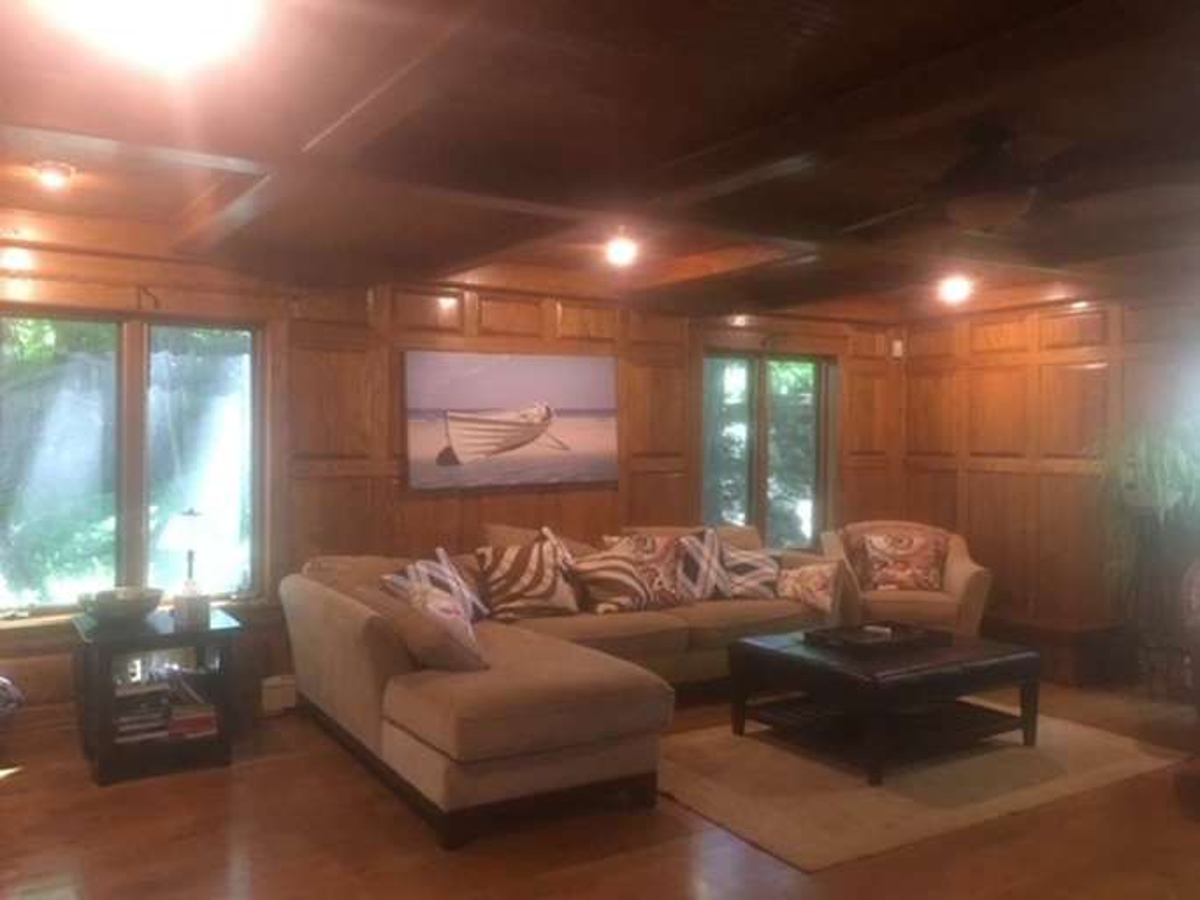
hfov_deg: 61.7
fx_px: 1005
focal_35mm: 29
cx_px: 600
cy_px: 450
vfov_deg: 48.2
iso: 100
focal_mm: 4.15
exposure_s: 1/10
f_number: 2.2
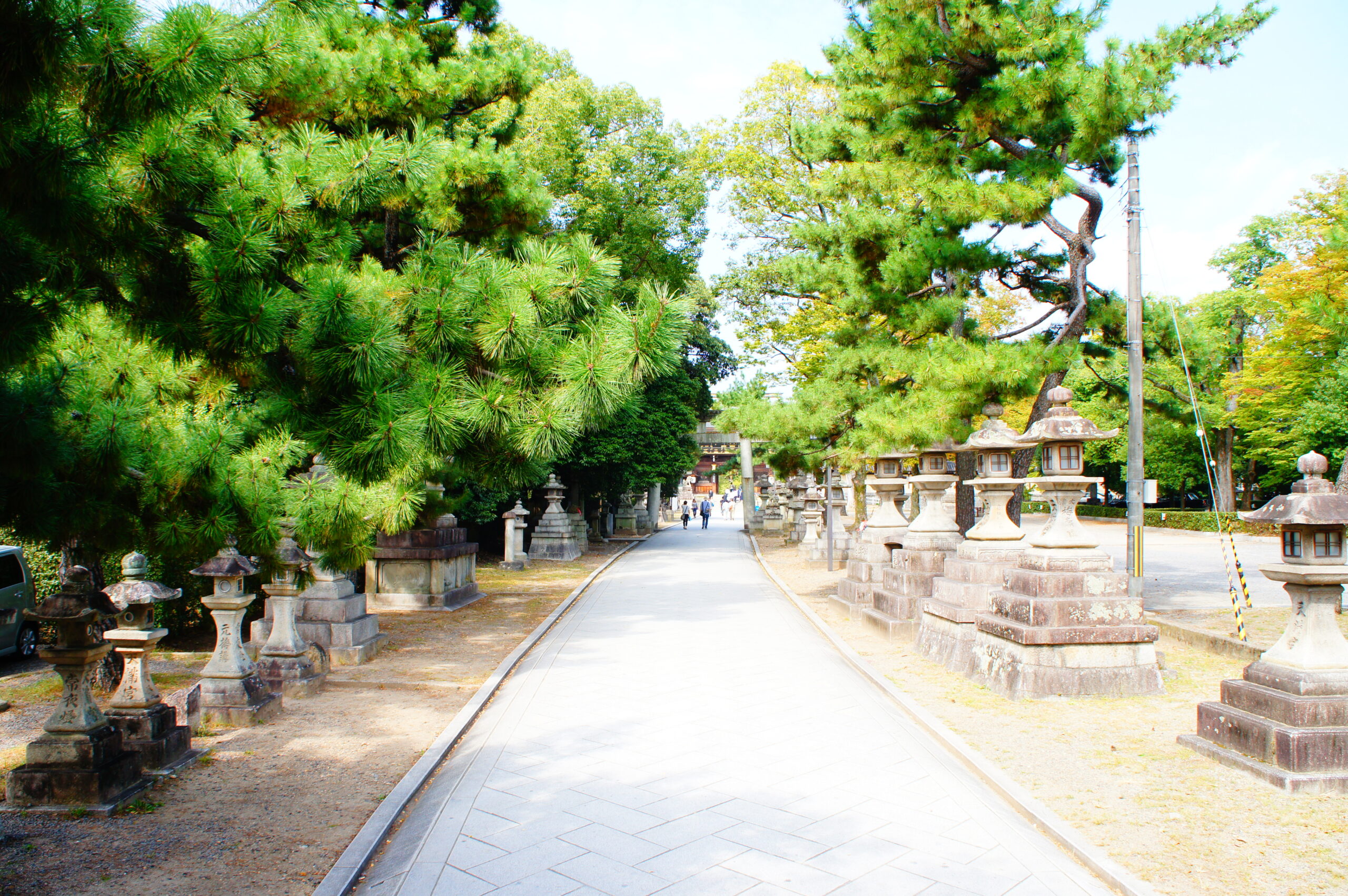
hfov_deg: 67.4
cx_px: 674
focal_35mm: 27
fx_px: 1010
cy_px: 448
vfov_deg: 47.8
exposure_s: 1/160
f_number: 6.3
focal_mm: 18
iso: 200
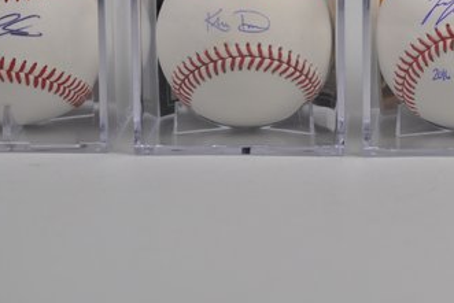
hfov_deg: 15.8
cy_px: 46
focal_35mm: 129
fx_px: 1627
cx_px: 363
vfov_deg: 10.6
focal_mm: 40
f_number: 4.5
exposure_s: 1/80
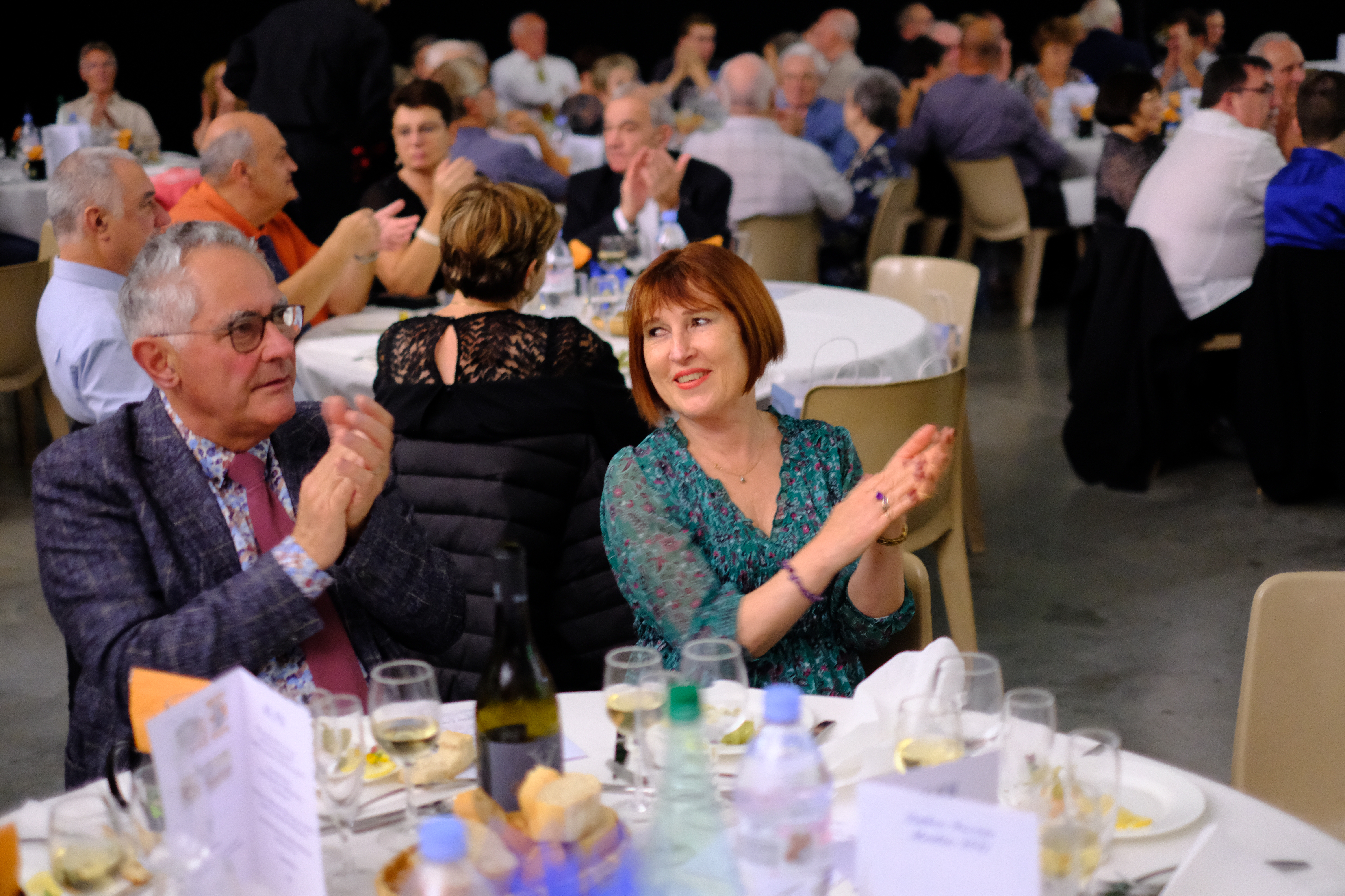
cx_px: 672
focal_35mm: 53
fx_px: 1980
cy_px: 448
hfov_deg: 37.5
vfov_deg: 25.5
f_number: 1.4
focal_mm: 35
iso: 3200
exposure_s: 1/56
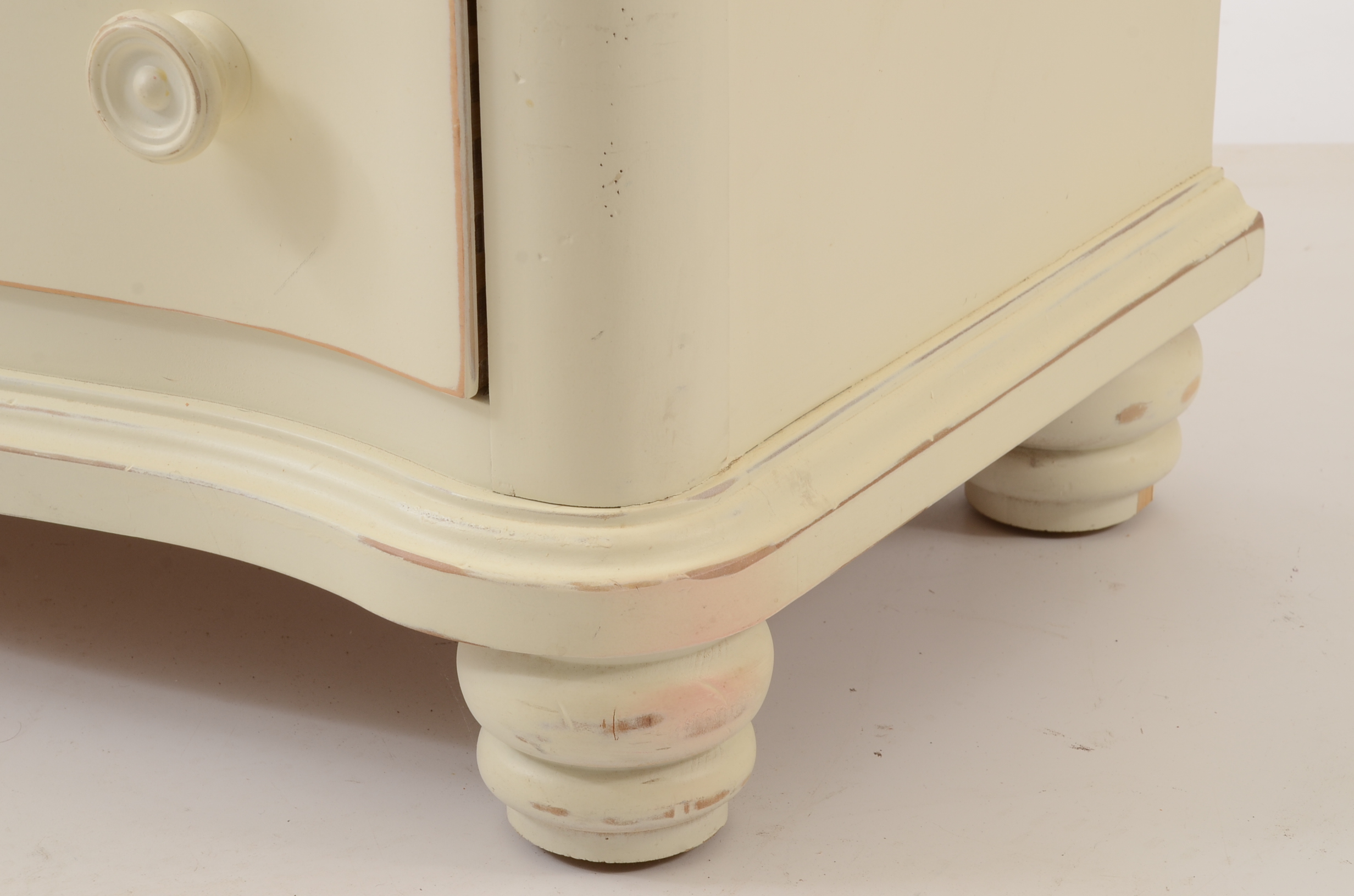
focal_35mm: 112
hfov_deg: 18.2
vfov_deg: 12.1
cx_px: 677
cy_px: 448
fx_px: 4222
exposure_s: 1/125
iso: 200
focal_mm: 75
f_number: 11
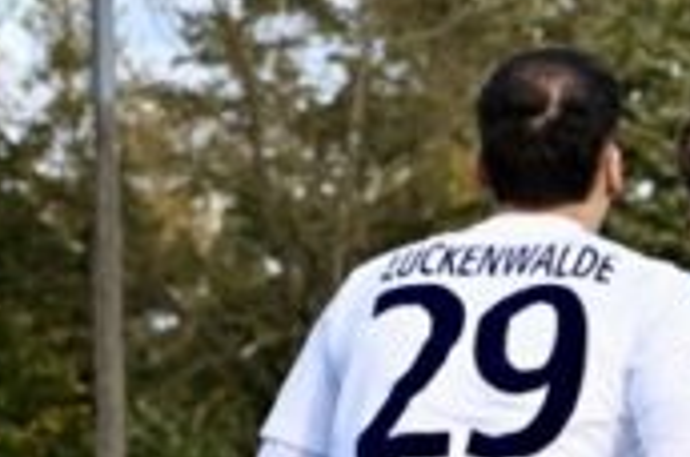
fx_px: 12779
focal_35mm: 668
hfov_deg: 3.1
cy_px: 485
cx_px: 1348
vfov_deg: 2.0
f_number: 6.3
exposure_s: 1/1600
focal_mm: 112
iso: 1100
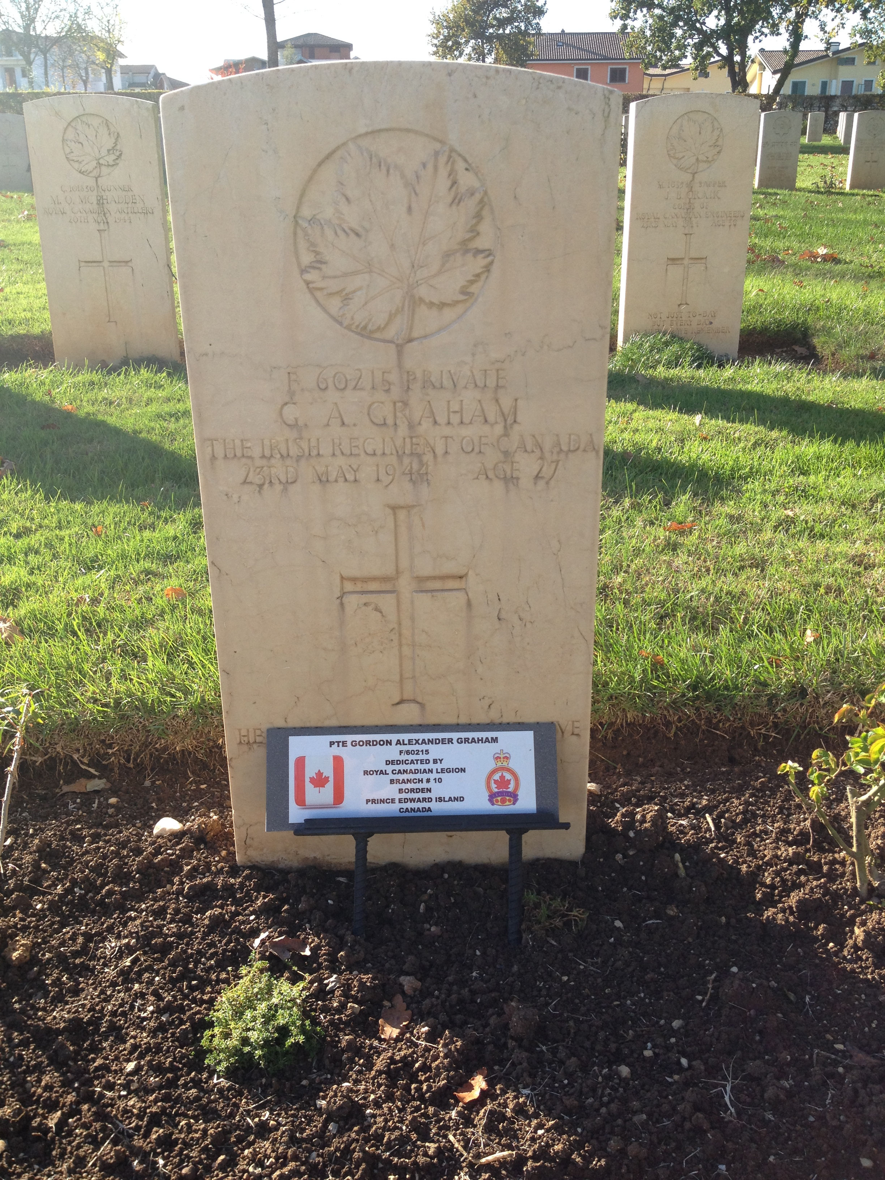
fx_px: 1193
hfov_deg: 40.7
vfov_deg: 52.6
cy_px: 590
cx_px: 442
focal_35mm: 35
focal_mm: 4.28
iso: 50
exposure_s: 1/378
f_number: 2.4
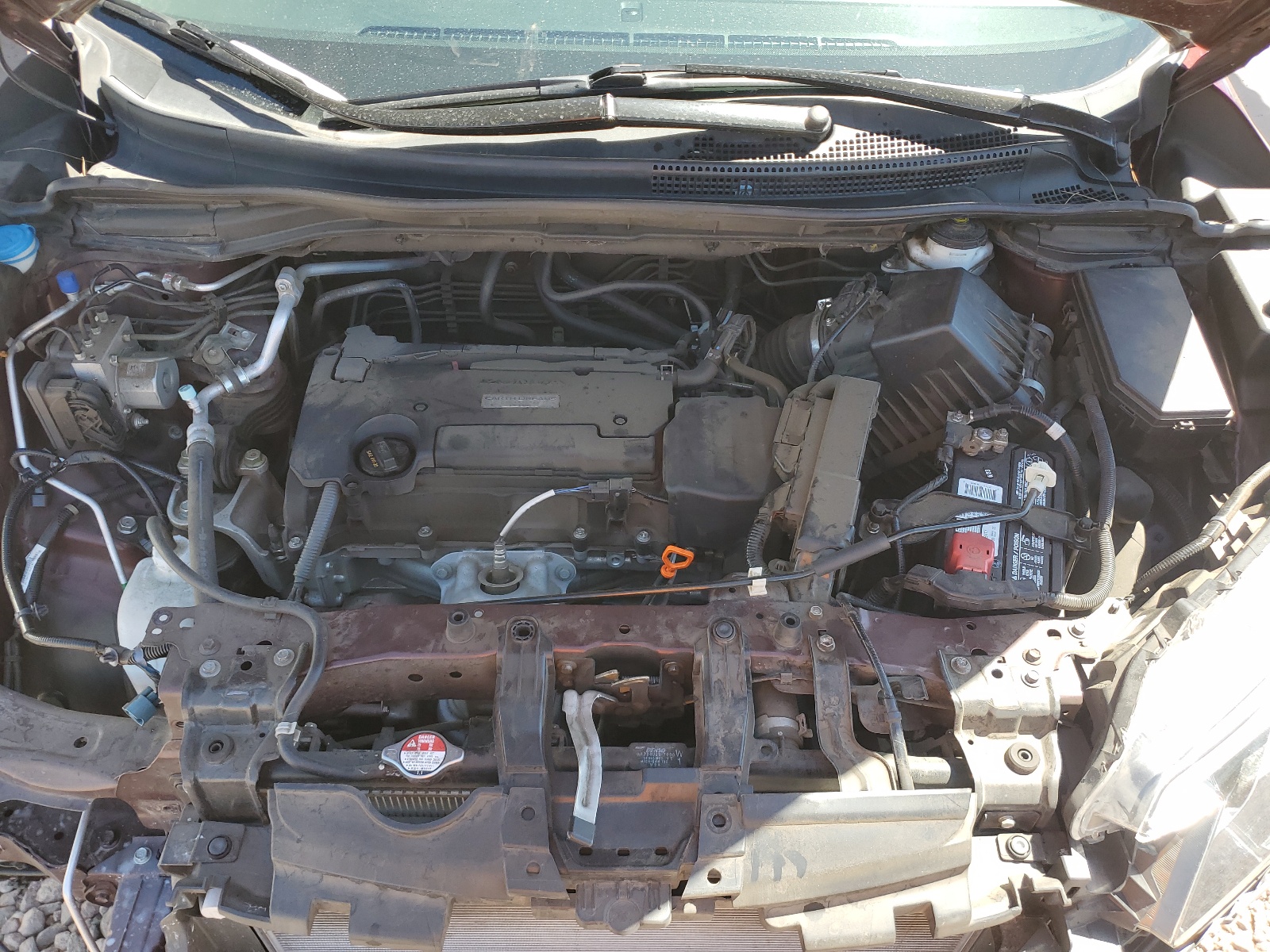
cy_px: 476
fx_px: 954
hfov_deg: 67.3
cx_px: 635
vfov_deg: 53.1
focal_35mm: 26
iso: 50
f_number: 1.5
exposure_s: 1/345
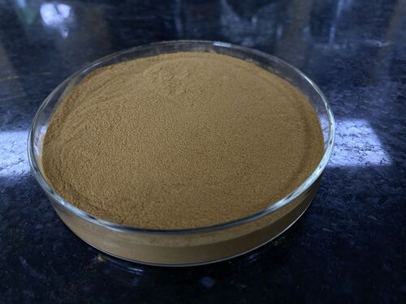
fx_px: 305
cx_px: 203
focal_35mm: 26
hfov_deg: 67.3
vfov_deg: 53.1
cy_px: 152
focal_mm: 4.25
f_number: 1.8
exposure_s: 1/100
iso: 100
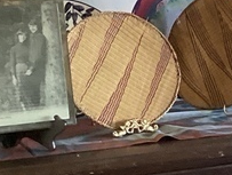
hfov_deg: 11.8
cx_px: 405
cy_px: -15
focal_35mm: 156
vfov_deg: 9.5
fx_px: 1047
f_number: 2.4
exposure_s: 1/60
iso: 320
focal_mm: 3.3
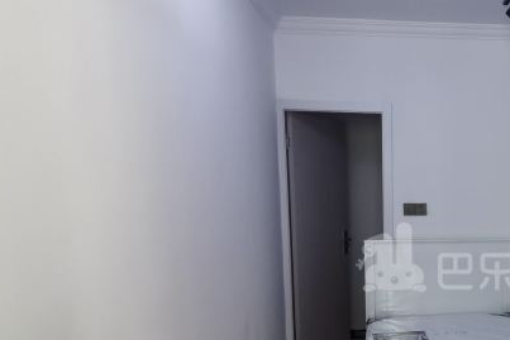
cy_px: 258
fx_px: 468
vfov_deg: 38.9
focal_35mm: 33
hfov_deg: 50.8
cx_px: 457
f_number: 2.4
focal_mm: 1.78
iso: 100
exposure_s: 1/50
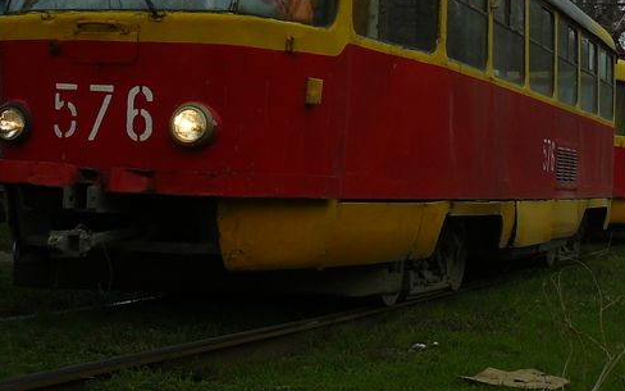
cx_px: 223
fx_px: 1363
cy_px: -27
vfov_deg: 15.9
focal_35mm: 80
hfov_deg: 25.7
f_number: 2.8
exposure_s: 1/1000
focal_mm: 6
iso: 100
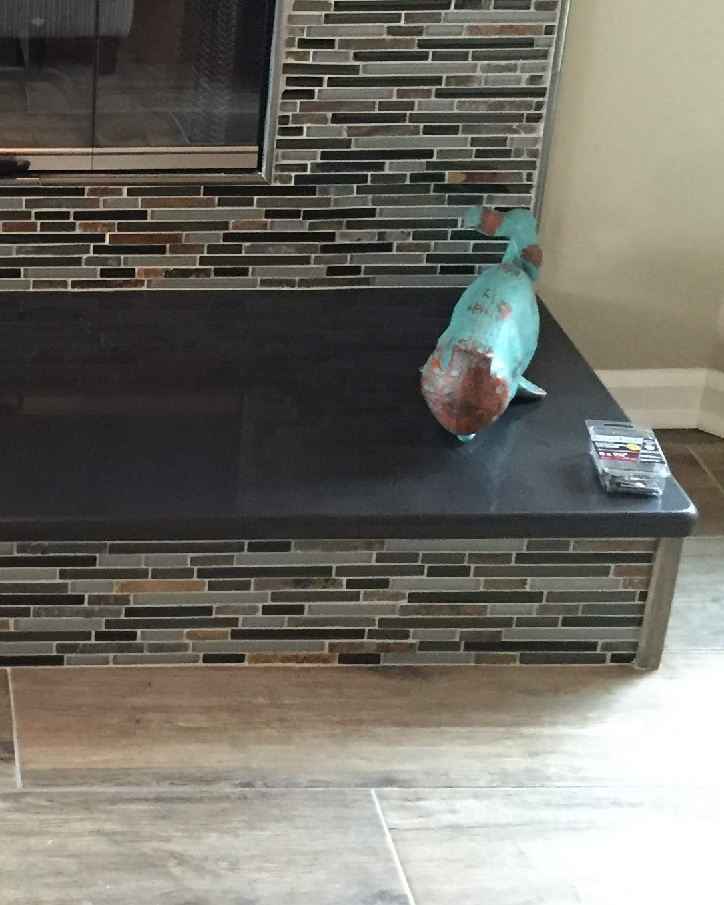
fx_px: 1822
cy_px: 177
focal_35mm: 68
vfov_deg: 27.3
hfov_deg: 21.3
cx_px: -85
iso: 250
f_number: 2.2
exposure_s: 1/30
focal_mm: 4.15
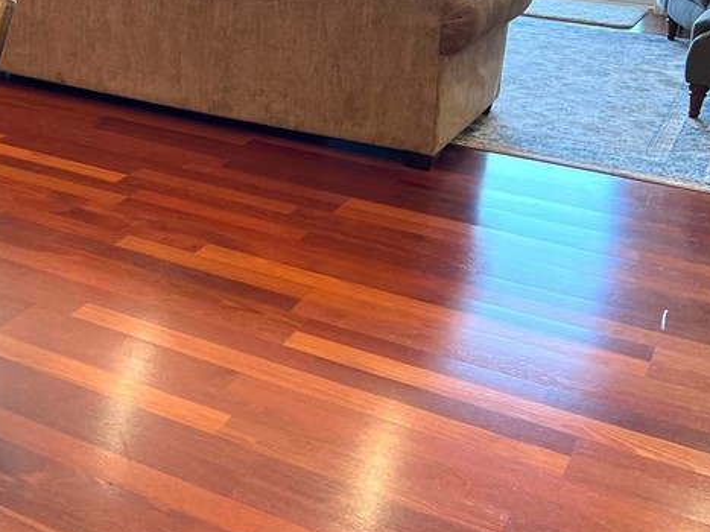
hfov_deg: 31.7
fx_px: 1169
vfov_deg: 25.1
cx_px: 36
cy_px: 88
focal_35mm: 57
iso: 64
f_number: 1.5
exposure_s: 1/60
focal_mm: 5.7
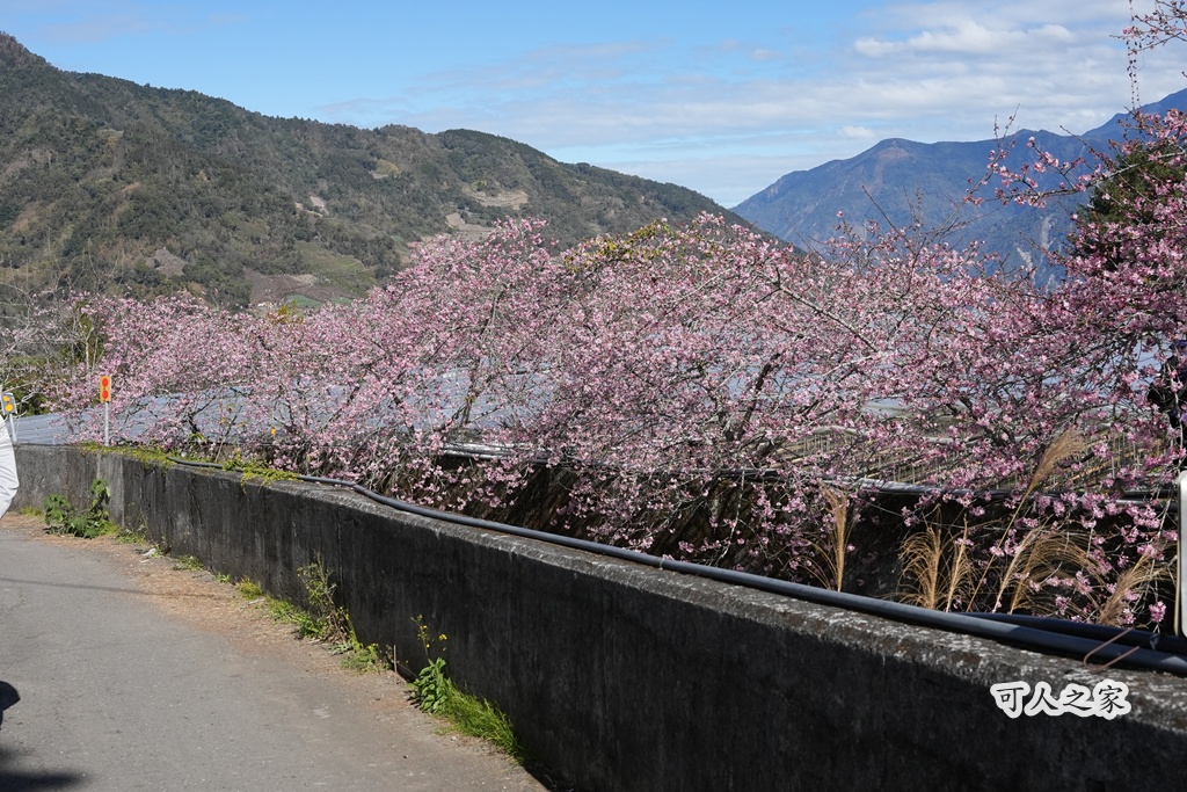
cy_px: 396
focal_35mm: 39
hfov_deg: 49.5
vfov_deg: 34.2
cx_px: 594
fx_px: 1286
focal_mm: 26.6
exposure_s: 1/6400
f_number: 5.6
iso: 1000
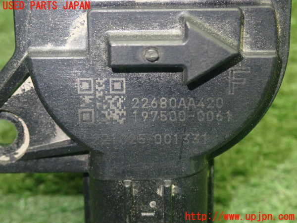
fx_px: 704
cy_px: 112
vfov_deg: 18.0
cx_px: 148
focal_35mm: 82
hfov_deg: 23.8
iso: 800
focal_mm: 14.62
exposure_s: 1/30
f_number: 4.3
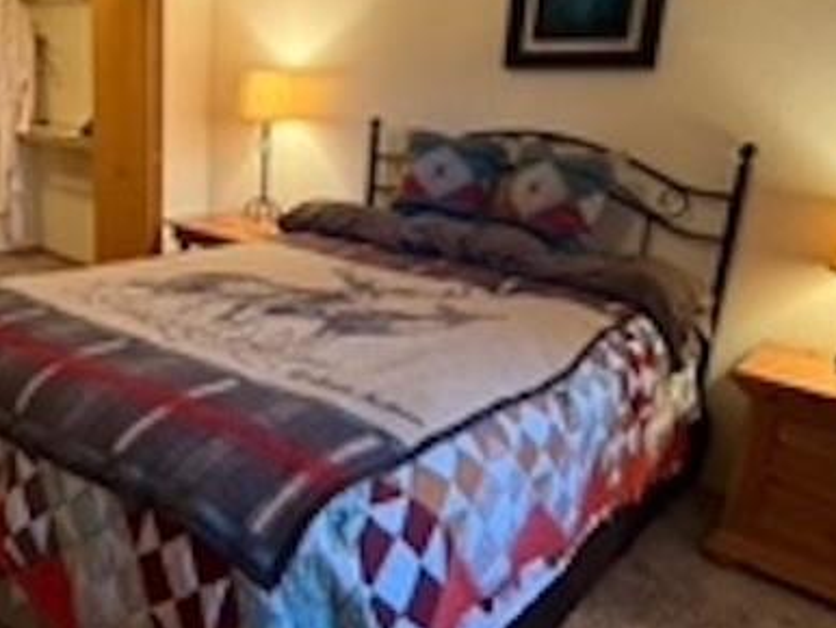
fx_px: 701
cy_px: 277
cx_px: 310
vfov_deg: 48.2
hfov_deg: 60.7
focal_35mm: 29
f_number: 2.2
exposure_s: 1/60
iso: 320
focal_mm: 2.22
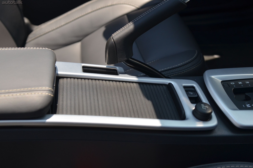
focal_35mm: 48
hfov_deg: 41.2
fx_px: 337
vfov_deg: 28.0
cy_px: 84
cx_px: 126
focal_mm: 32
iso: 560
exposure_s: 1/1000
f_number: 4
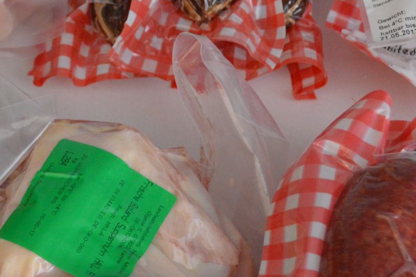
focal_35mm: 103
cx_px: 62
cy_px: 99
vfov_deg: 13.3
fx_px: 1190
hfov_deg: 19.6
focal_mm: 26
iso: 1600
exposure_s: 1/60
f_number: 4.2
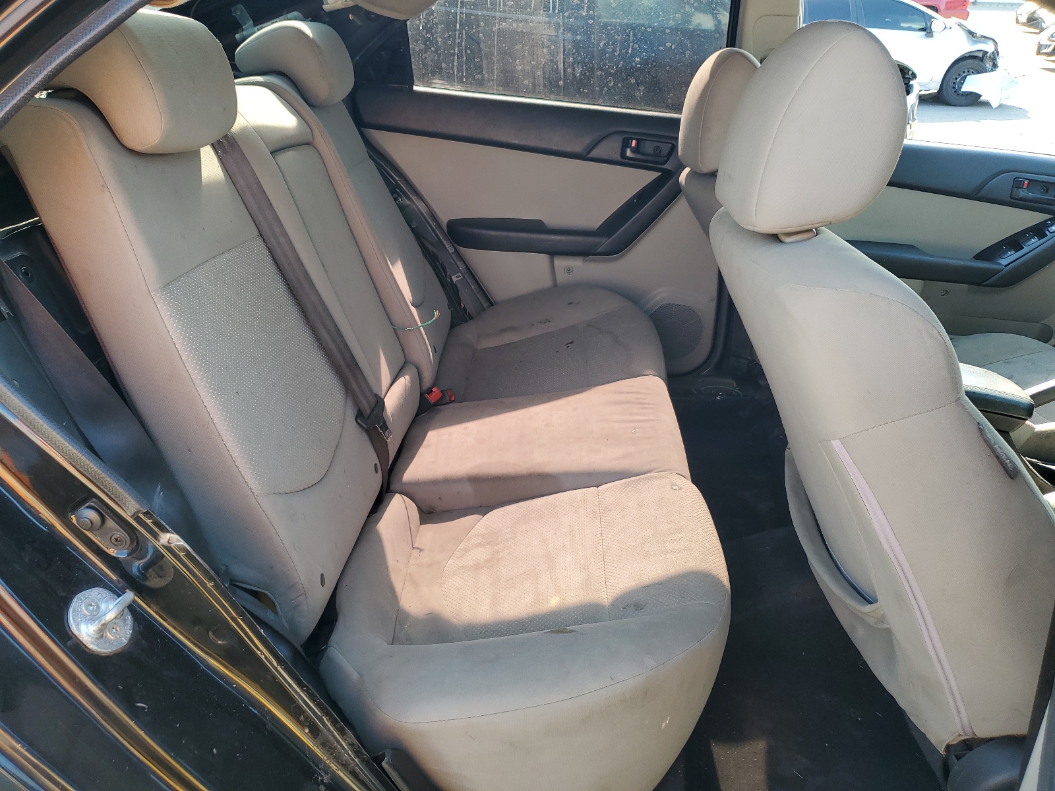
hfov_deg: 67.3
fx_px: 792
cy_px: 396
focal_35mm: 26
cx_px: 528
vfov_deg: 53.1
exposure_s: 1/164
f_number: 1.5
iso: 50
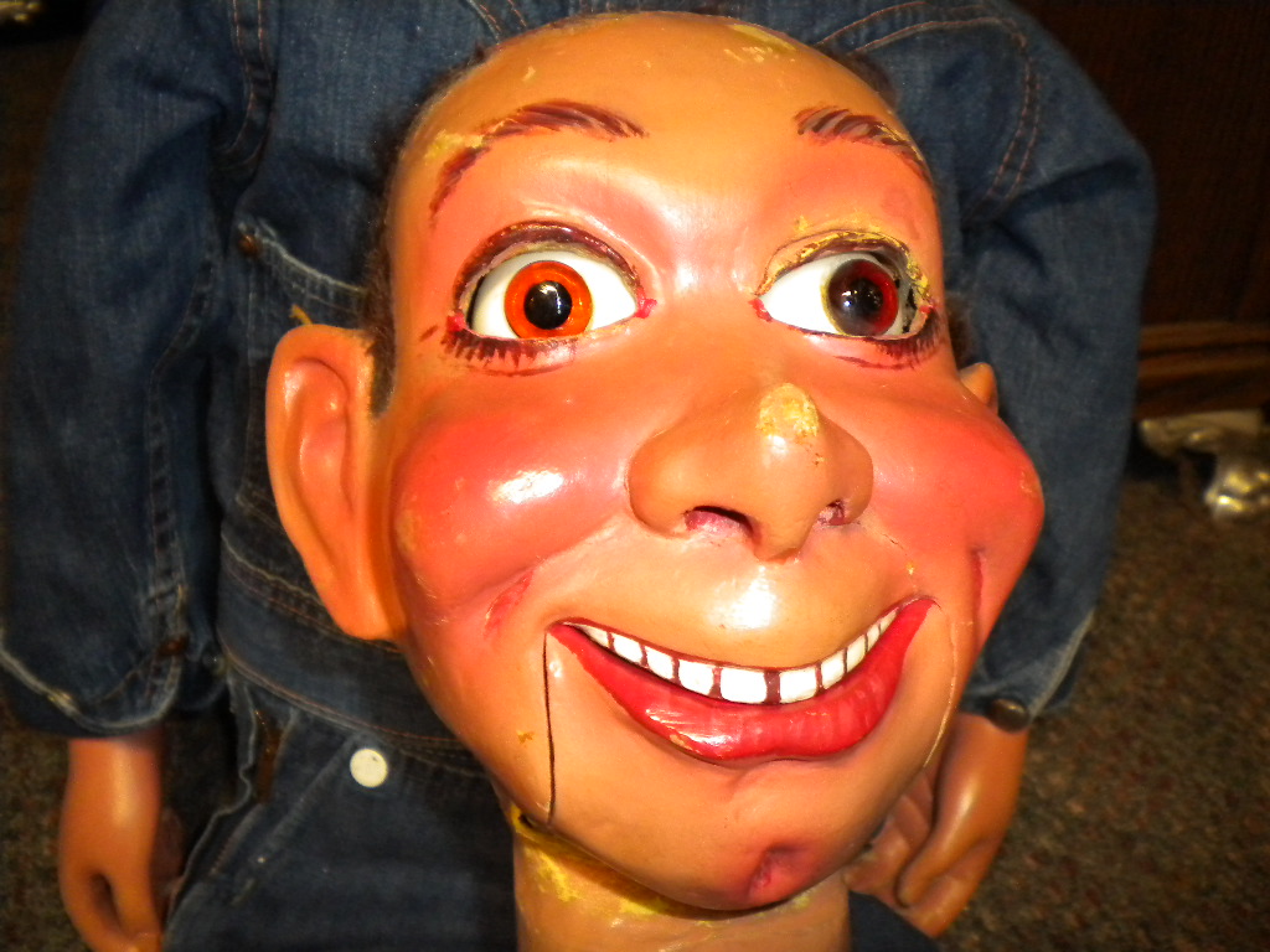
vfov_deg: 40.7
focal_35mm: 35
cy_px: 476
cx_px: 635
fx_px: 1284
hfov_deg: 52.6
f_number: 3.1
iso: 400
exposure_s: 1/30
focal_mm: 6.3
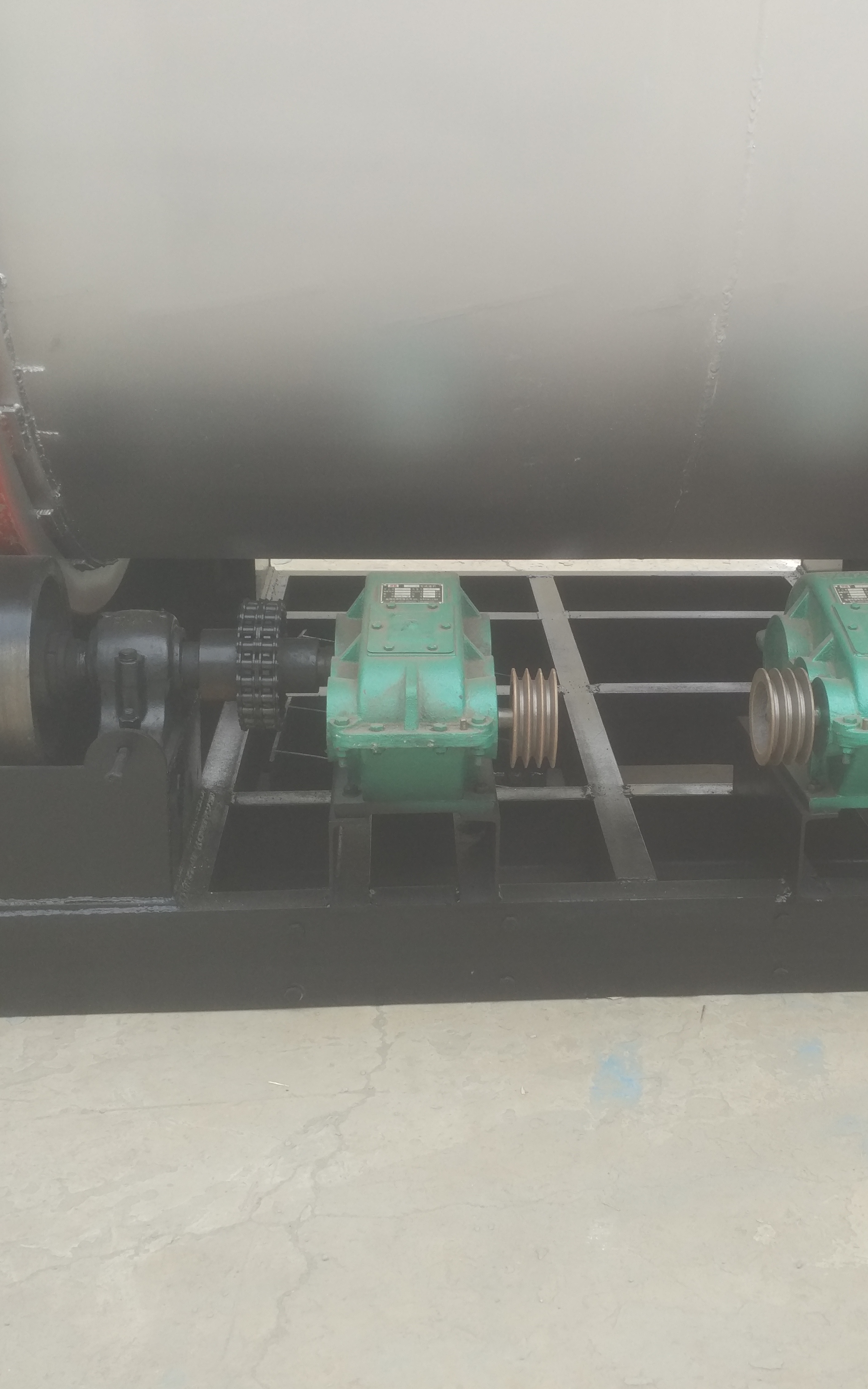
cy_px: 683
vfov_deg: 45.3
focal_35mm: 44
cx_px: 596
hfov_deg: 29.0
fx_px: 1666
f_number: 2
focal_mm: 4.12
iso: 100
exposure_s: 1/244
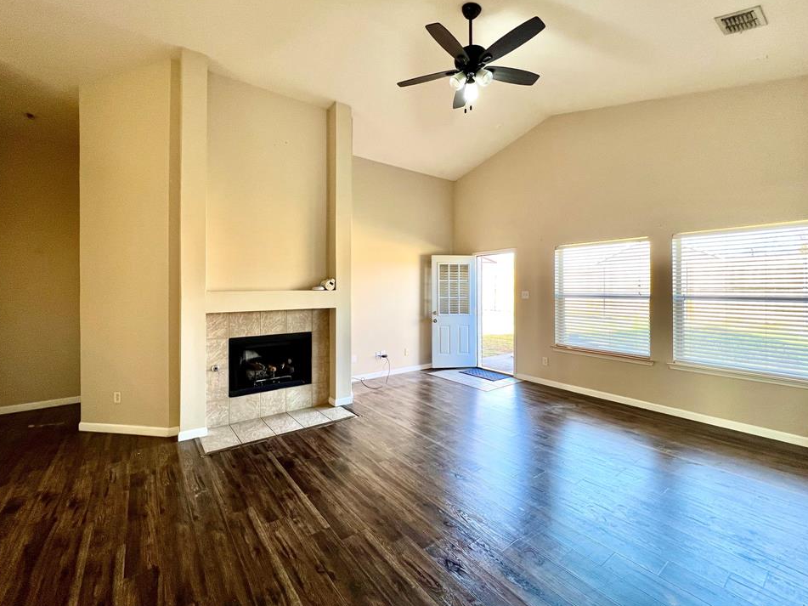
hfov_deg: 102.1
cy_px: 289
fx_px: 327
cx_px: 395
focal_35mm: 14
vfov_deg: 85.6
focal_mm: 1.57
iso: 100
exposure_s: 1/120
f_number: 1.8
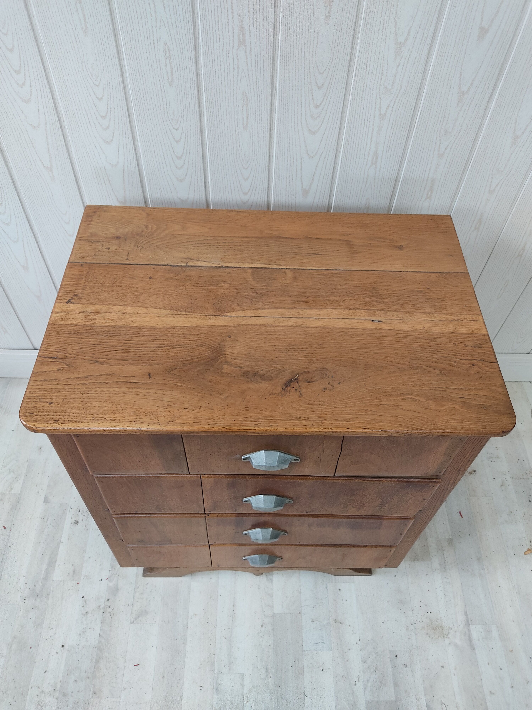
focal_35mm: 26
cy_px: 355
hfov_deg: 53.1
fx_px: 533
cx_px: 266
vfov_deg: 67.3
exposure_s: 1/33
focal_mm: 4.74
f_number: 1.79
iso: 297
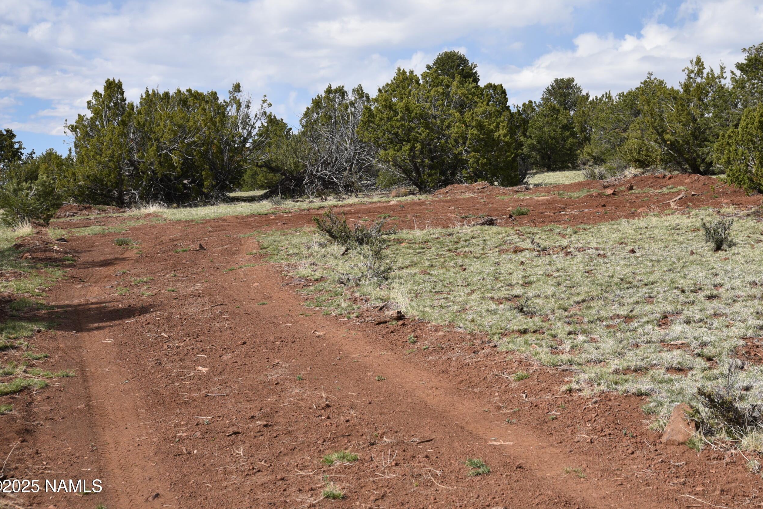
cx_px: 443
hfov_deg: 32.3
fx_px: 1314
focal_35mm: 62
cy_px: 210
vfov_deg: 21.9
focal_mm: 52
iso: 200
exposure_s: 1/400
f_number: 10
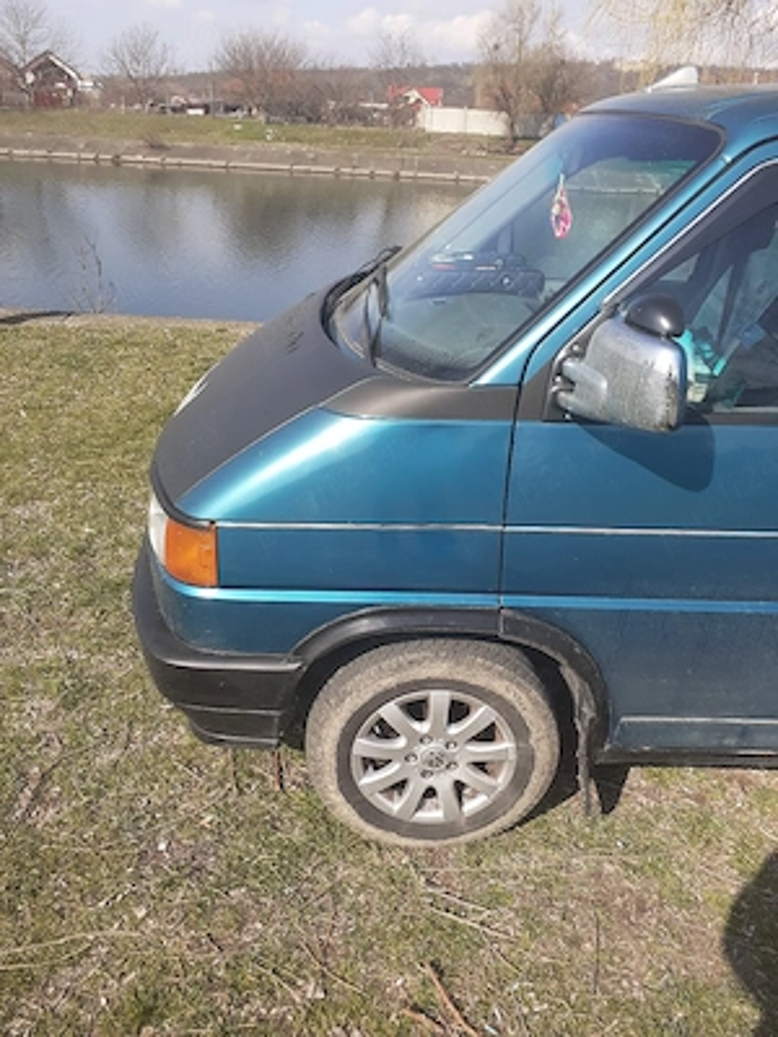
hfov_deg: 51.4
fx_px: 809
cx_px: 389
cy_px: 518
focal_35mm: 27
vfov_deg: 65.3
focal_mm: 3.6
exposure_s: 1/1250
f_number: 1.9
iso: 40
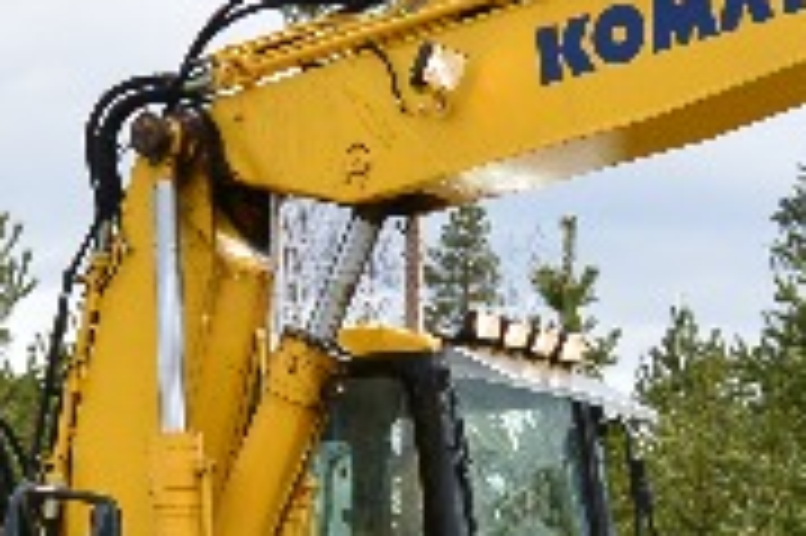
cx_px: 482
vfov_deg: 8.8
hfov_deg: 13.3
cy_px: 536
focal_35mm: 154
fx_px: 3445
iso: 160
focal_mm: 17.1
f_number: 4.5
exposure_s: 1/640
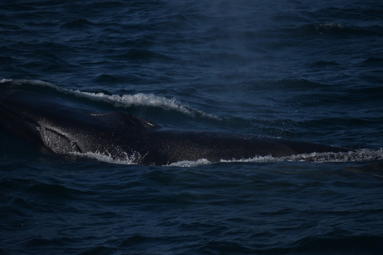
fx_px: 3191
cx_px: 192
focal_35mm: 300
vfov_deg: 4.6
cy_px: 128
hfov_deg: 6.9
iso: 200
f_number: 5.6
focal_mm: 200
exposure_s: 1/4000
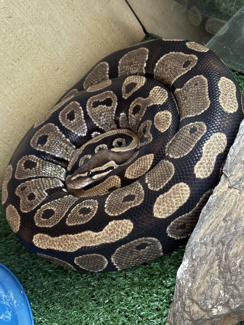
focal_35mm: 52
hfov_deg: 28.0
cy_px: 162
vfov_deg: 36.8
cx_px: 122
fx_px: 489
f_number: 1.6
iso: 400
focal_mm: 5.96
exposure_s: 1/9
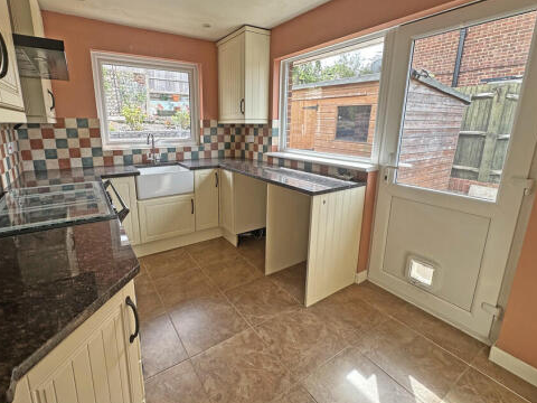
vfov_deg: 74.5
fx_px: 264
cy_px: 181
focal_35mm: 17
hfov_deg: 90.7
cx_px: 240
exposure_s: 1/113
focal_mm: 2.22
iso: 40
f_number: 2.2
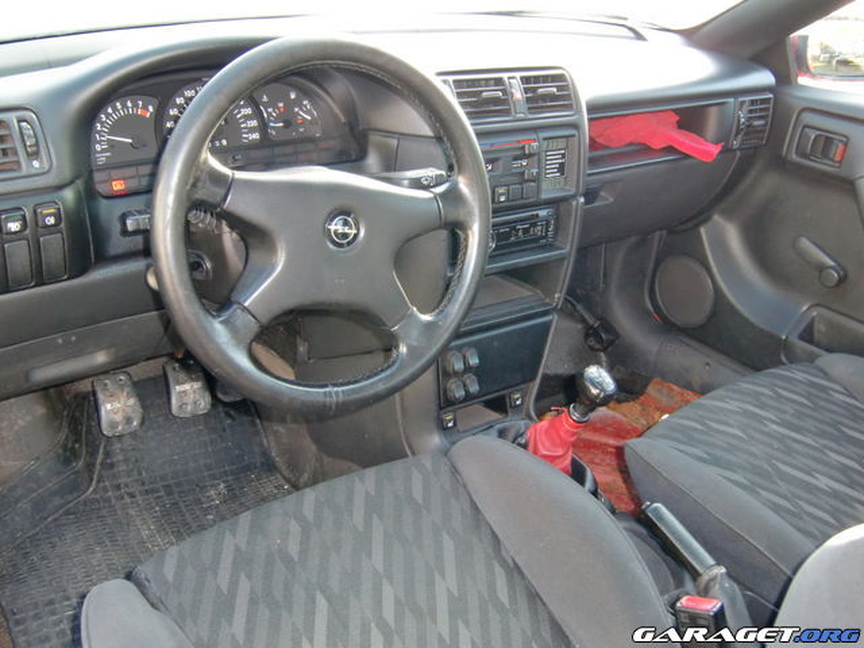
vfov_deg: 41.8
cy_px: 324
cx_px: 432
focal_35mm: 34
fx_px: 849
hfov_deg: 54.0
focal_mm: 6.1
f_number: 3.6
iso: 250
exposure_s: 1/60
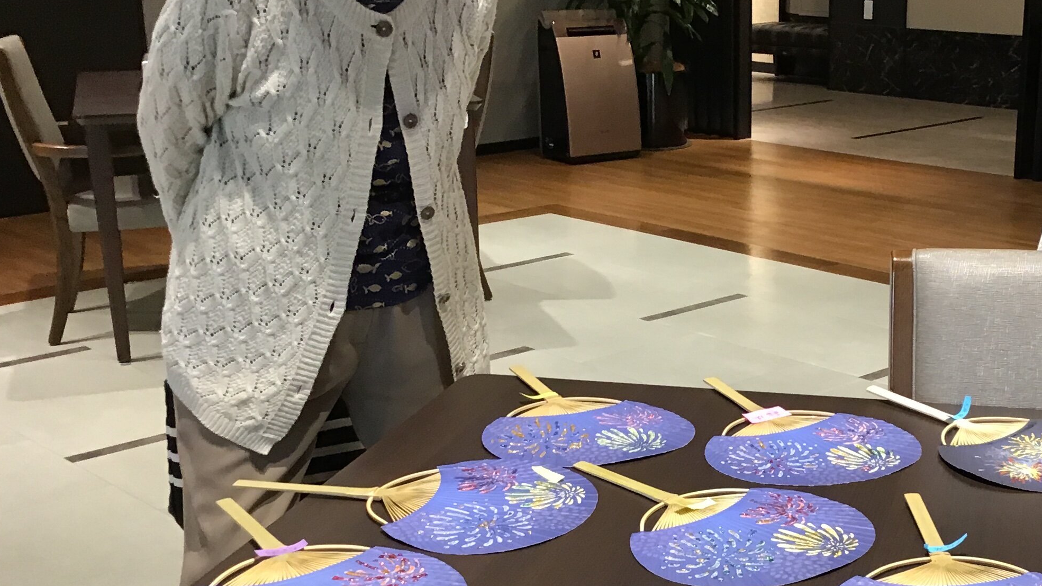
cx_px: 739
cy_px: 380
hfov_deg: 36.6
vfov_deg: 21.4
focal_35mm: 56
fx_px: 1547
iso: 80
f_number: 2.4
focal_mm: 3.3
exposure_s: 1/30
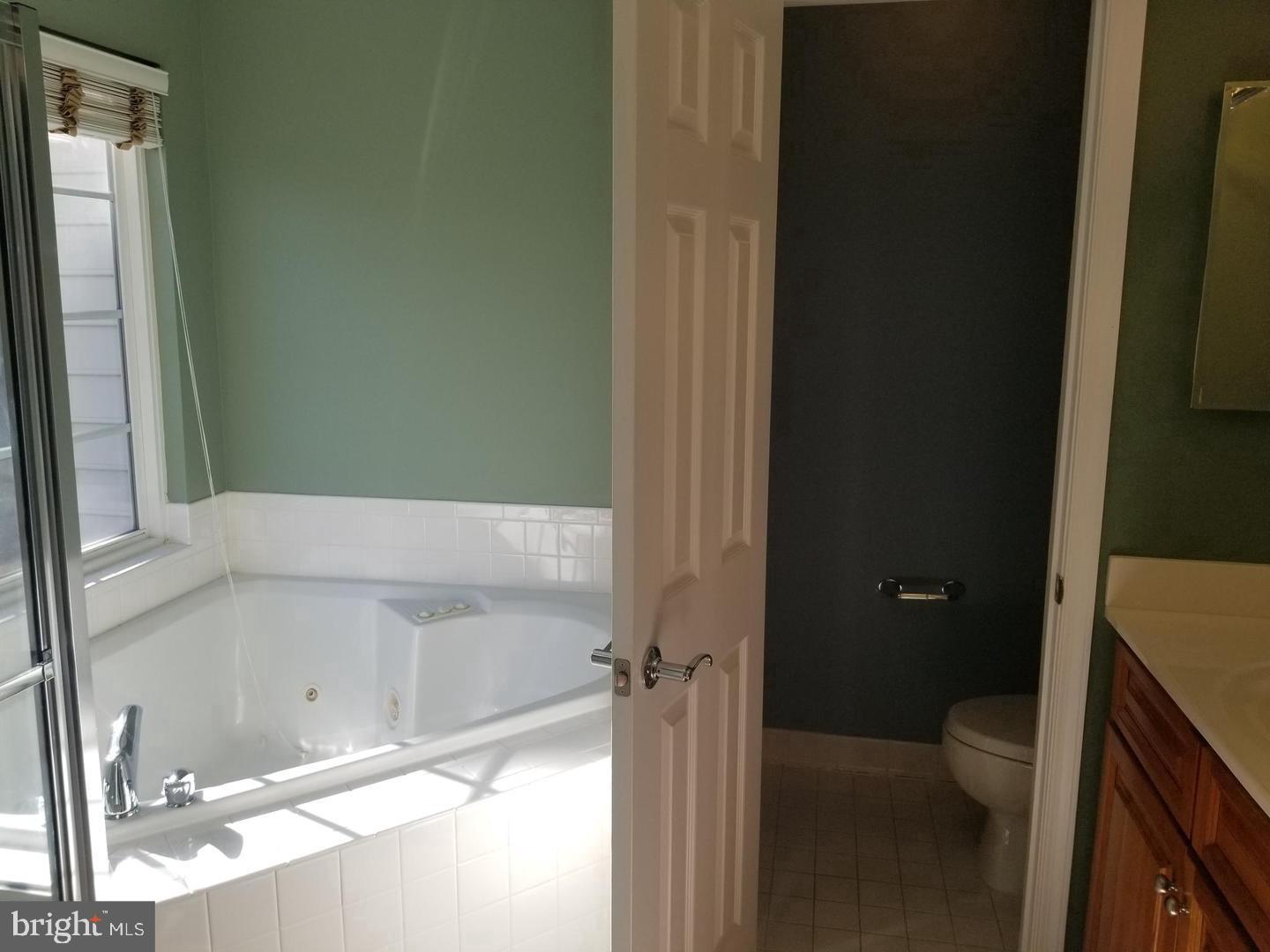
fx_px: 954
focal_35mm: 26
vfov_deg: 53.1
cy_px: 476
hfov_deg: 67.3
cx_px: 635
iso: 50
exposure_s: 1/654
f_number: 1.7
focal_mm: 4.25
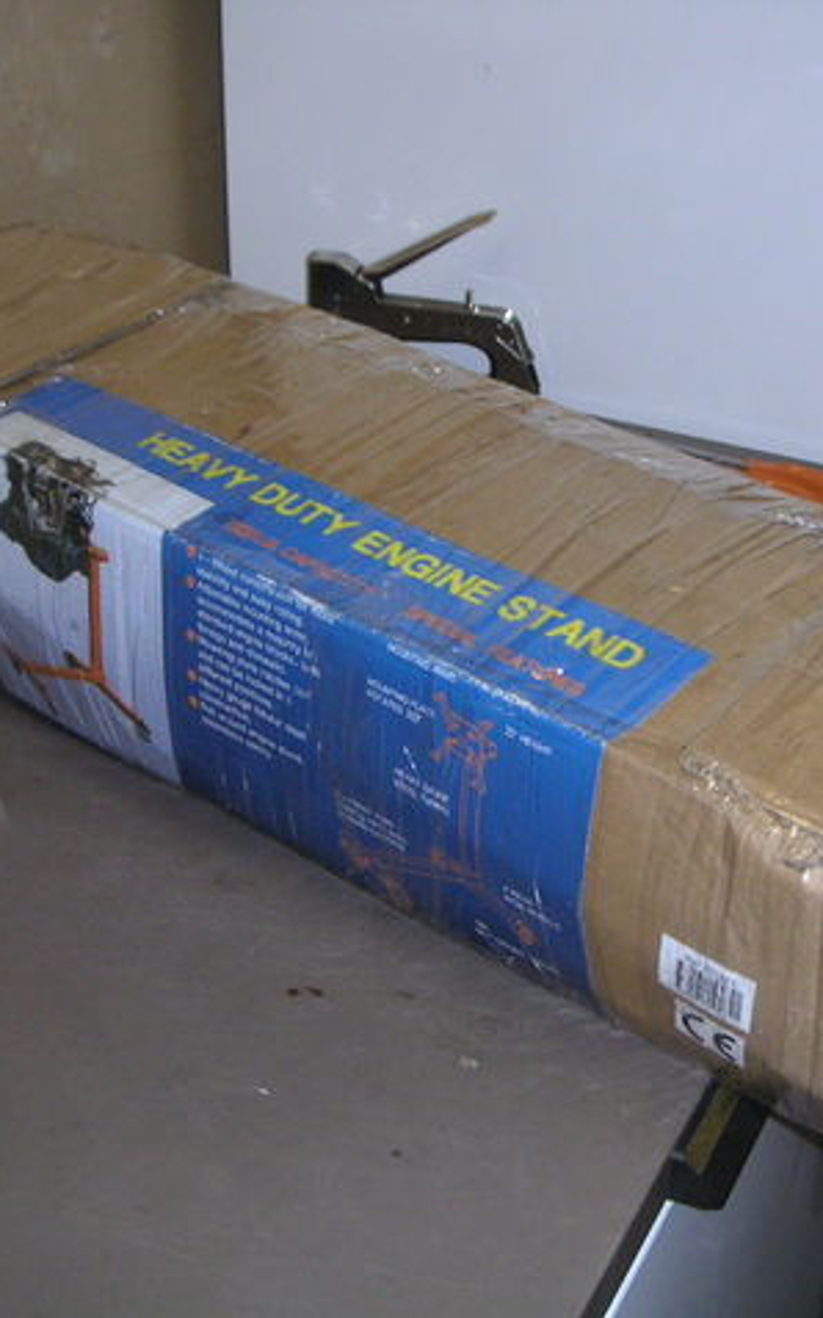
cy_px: 658
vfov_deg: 37.5
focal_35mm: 54
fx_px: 1938
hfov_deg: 23.8
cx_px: 563
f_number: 2.8
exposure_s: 1/45
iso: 160
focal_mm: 6
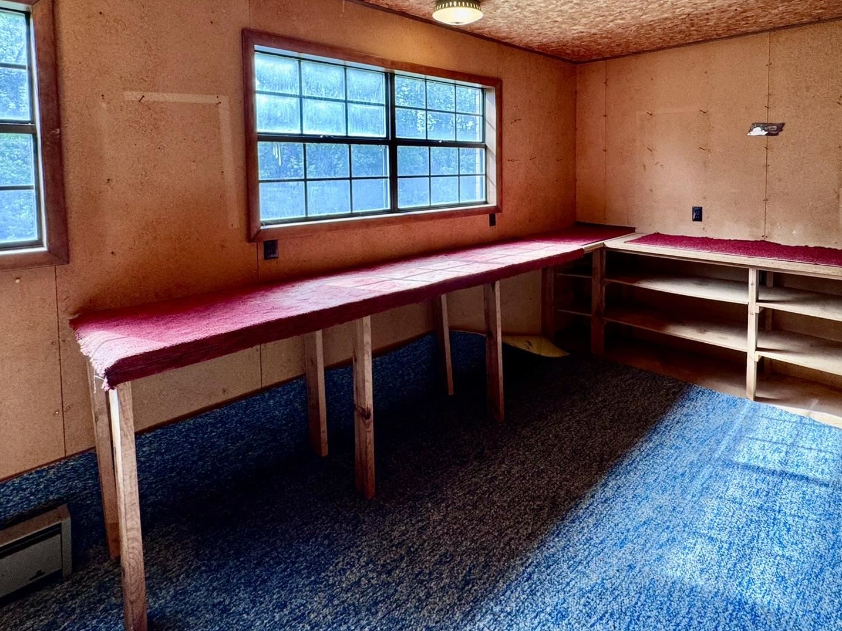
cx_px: 458
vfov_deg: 63.7
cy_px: 193
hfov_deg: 81.6
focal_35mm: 20
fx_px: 486
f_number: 2.2
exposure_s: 1/99
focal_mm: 2.22
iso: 125
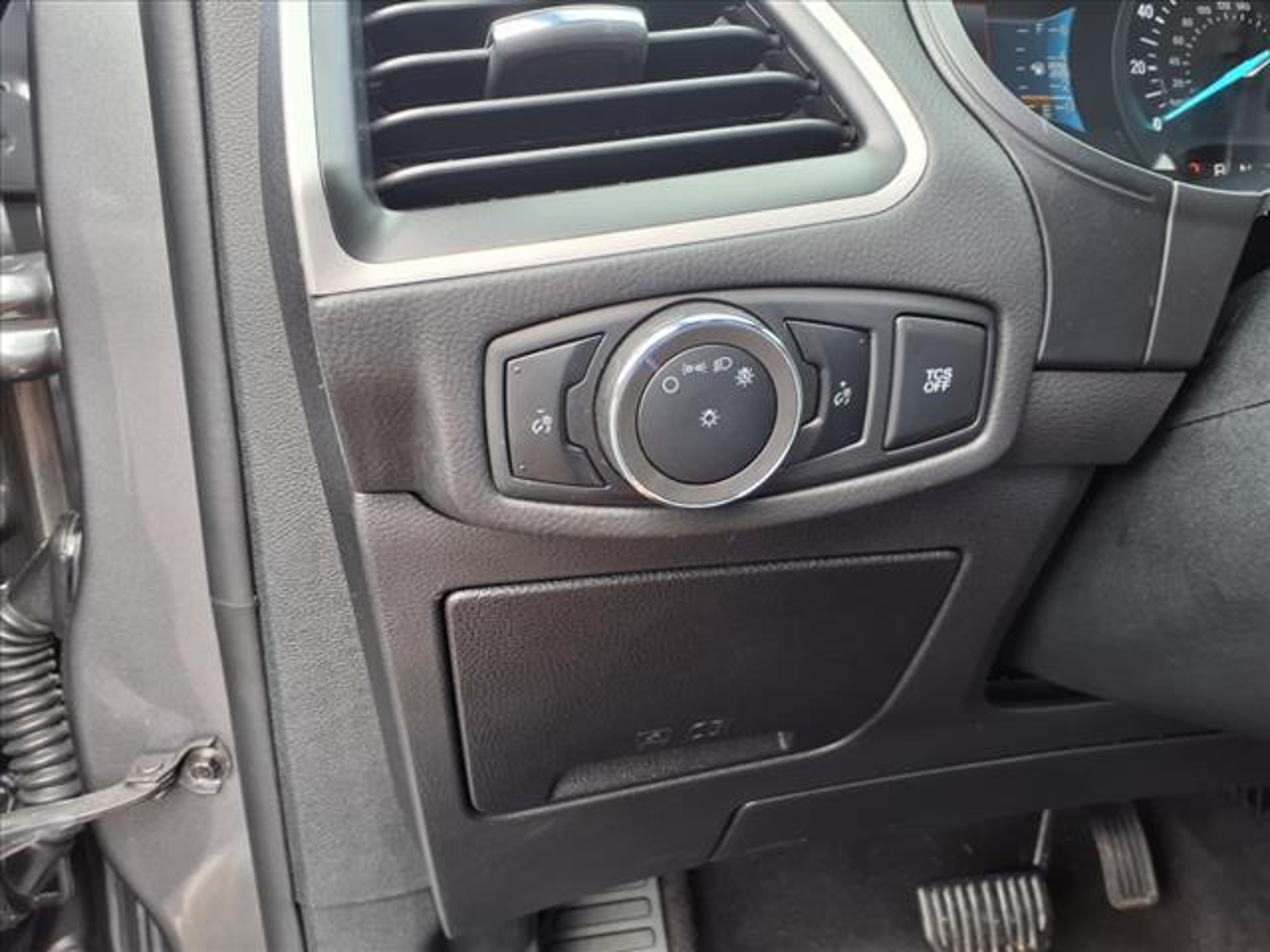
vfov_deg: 51.4
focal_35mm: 27
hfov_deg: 65.3
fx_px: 991
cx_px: 635
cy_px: 476
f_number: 1.9
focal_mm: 3.58
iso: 64
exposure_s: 1/120
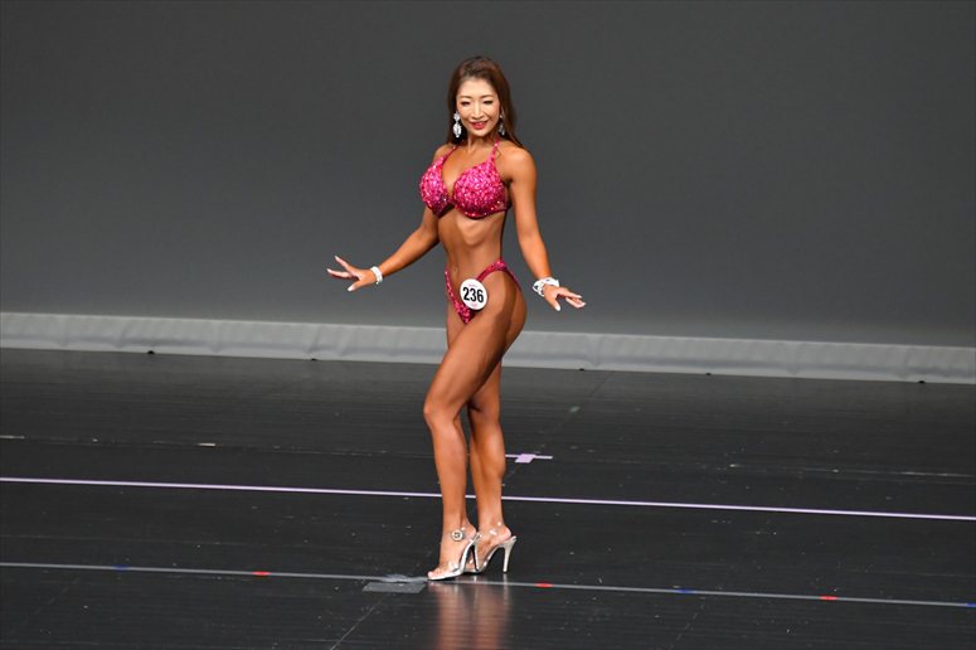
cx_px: 488
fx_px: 9349
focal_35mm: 345
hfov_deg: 6.0
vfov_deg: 4.0
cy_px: 325
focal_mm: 230
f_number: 5.6
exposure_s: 1/400
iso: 4000
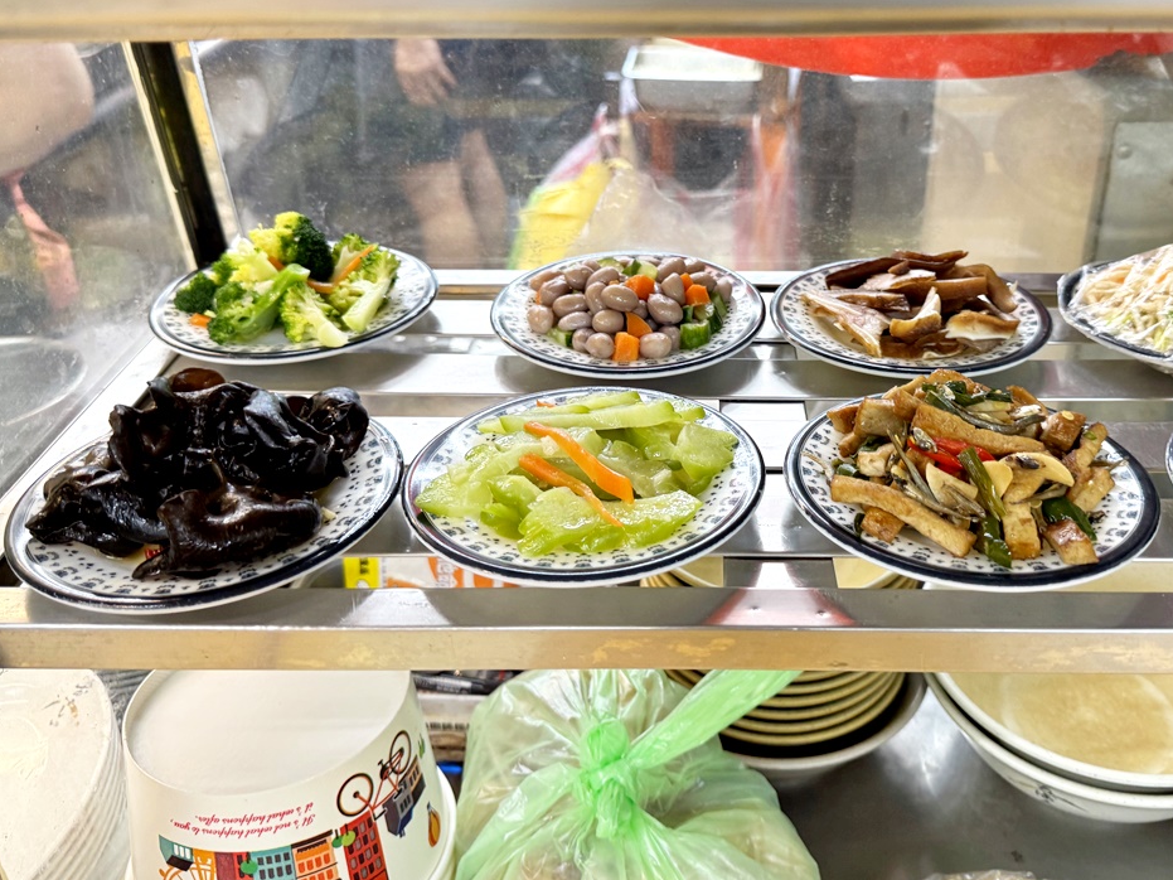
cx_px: 701
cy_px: 325
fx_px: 1118
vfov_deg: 42.6
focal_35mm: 33
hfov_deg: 55.0
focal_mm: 6.76
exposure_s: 1/60
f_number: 1.78
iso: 160
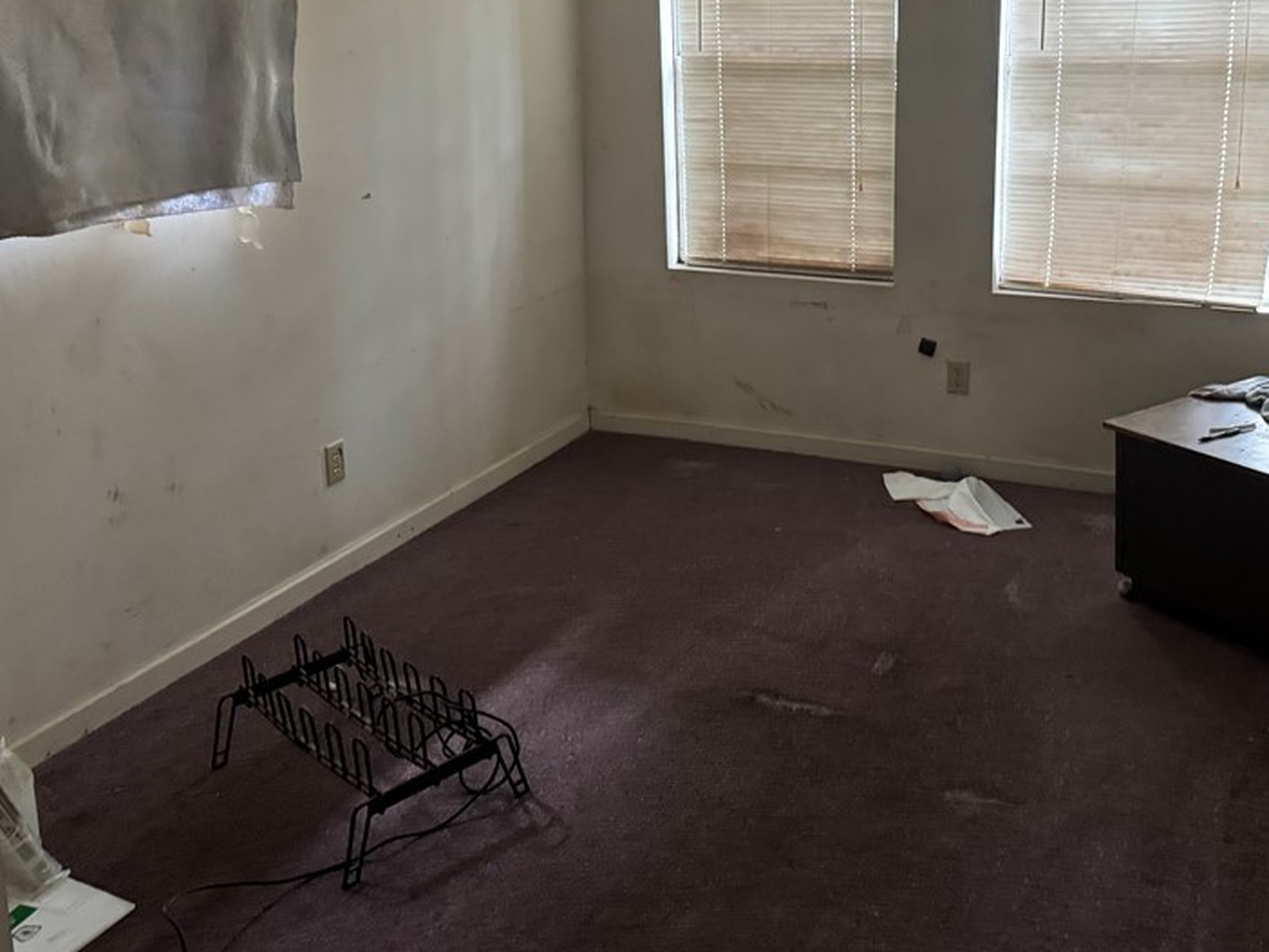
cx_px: 766
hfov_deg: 52.2
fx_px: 1284
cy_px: 266
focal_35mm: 35
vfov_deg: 39.9
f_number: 1.78
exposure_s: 1/60
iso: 640
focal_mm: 6.76
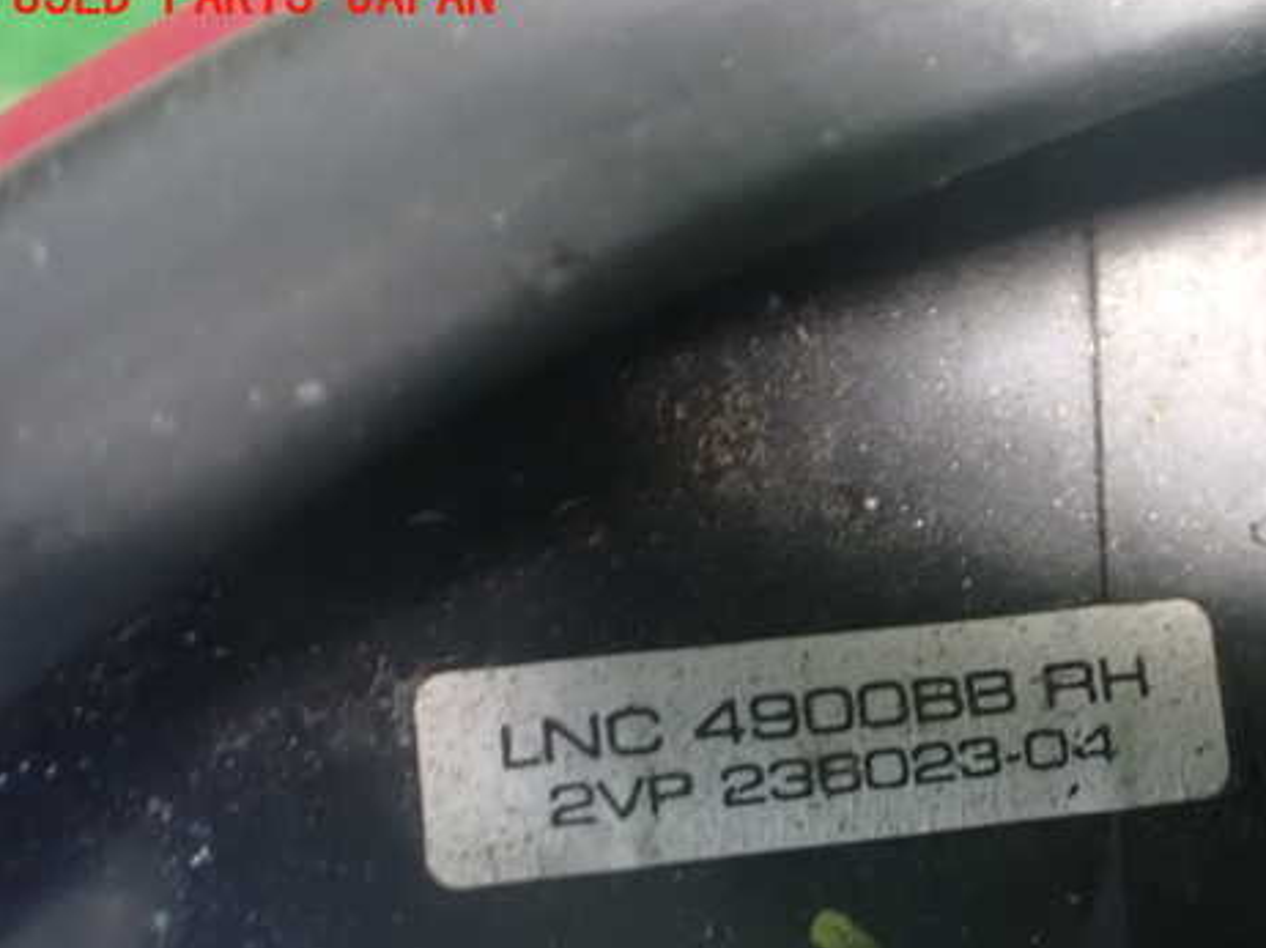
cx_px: 819
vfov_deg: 36.6
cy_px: 578
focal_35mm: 39
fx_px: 1426
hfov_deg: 47.3
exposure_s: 1/30
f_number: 2.3
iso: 1600
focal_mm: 5.4
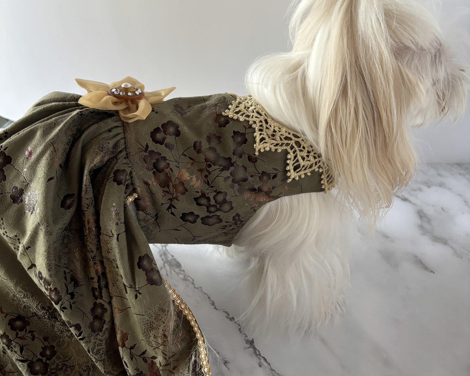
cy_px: 199
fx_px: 473
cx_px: 235
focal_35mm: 34
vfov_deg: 43.3
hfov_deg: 52.8
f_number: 1.6
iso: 250
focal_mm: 5.96
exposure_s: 1/60
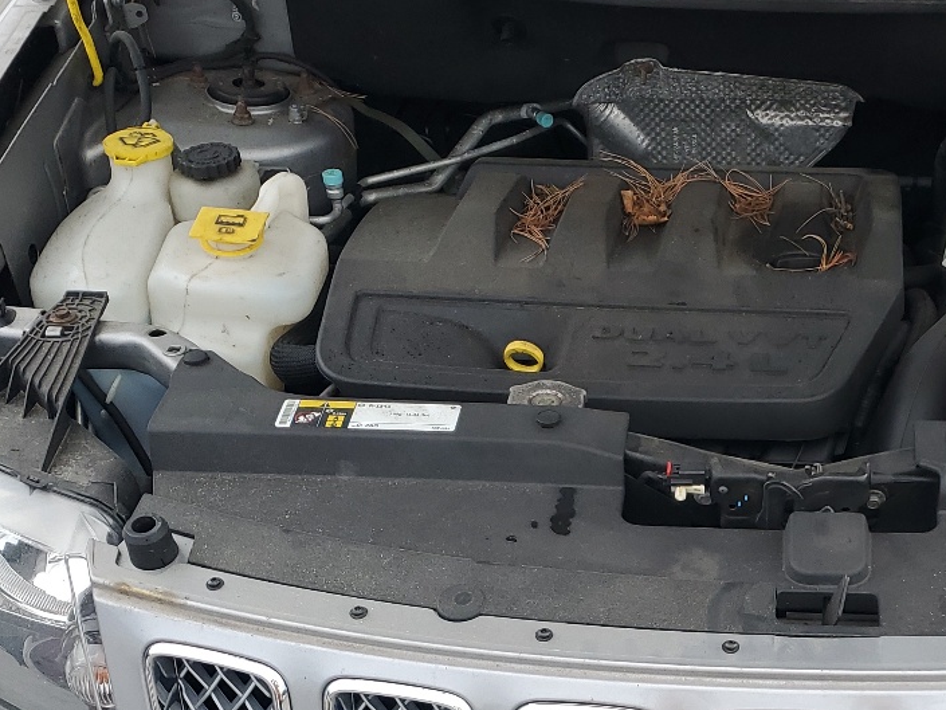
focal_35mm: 59
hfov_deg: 31.6
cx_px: 793
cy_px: 612
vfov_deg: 24.3
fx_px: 1613
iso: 50
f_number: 1.5
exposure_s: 1/345
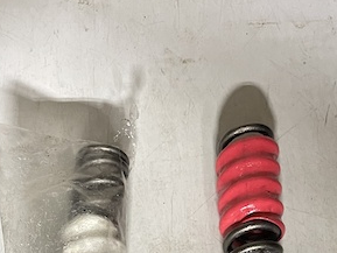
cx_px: 99
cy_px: 433
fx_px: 701
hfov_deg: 26.8
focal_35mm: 72
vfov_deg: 17.3
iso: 500
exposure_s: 1/30
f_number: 1.6
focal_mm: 4.2
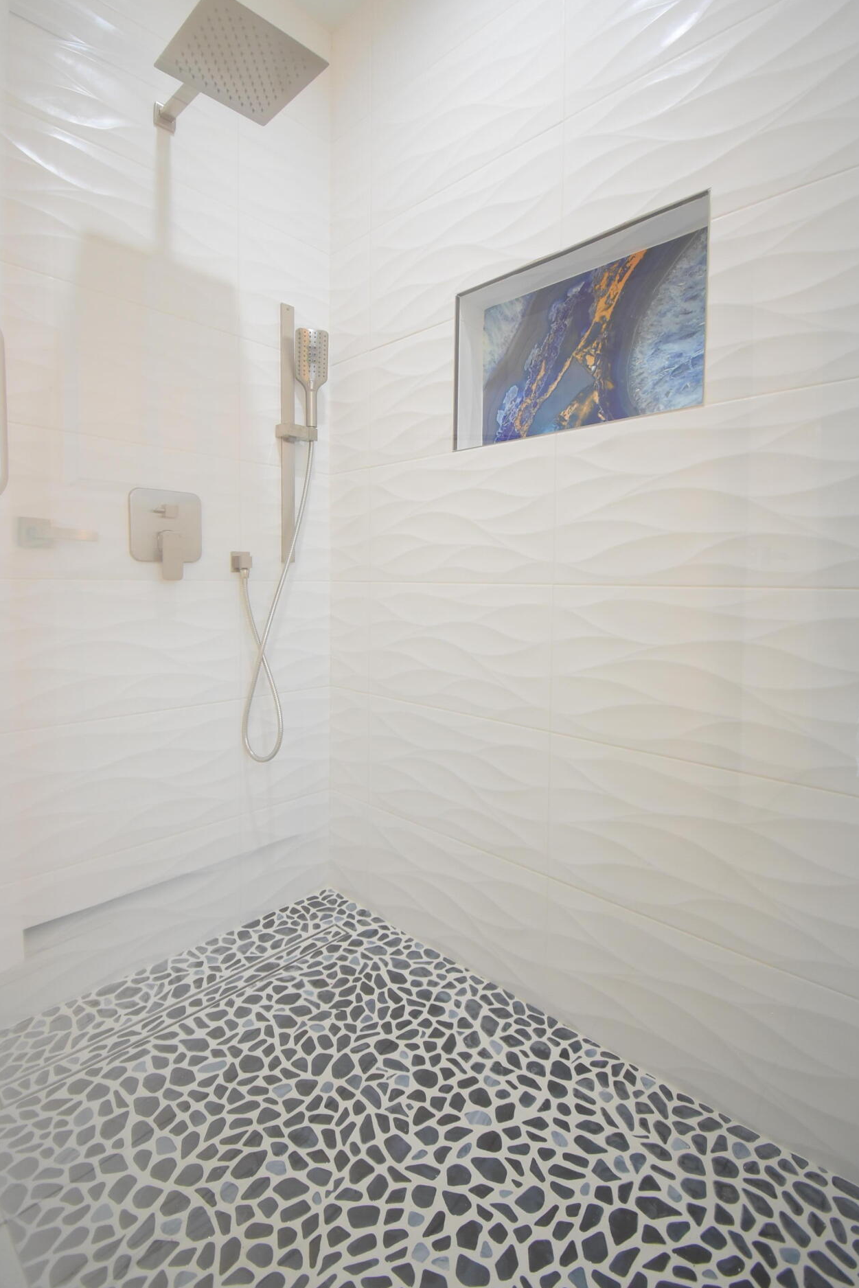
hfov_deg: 73.8
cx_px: 424
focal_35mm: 16
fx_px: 573
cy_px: 612
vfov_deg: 96.7
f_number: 4.5
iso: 900
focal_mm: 10
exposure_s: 1/60
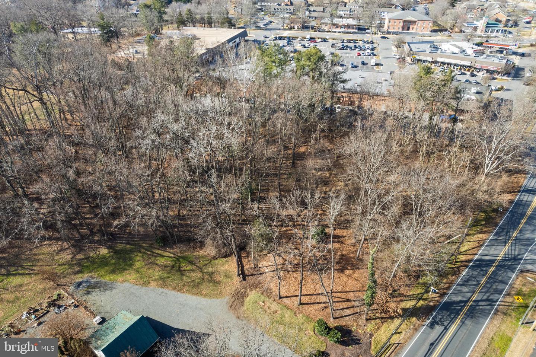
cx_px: 268
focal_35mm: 22
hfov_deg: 78.6
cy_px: 178
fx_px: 327
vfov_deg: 57.2
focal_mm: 8.38
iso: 120
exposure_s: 1/640
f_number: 2.8
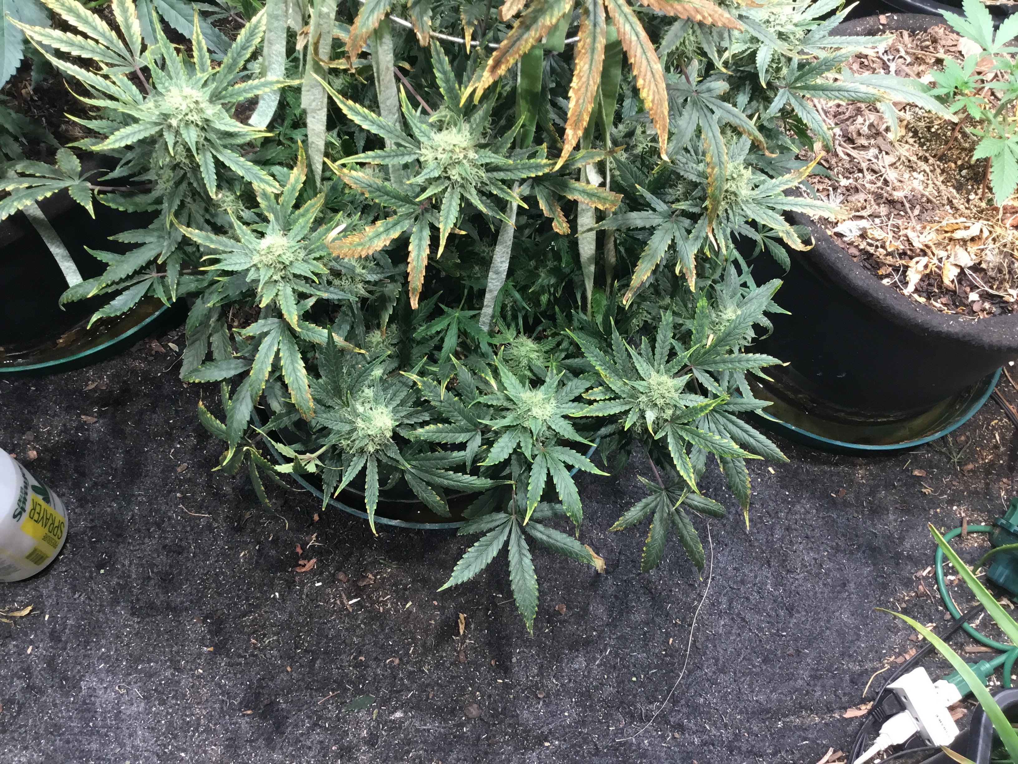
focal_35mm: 31
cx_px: 509
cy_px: 382
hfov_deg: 58.4
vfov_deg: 45.4
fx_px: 912
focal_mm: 3.3
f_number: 2.4
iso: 25
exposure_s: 1/40
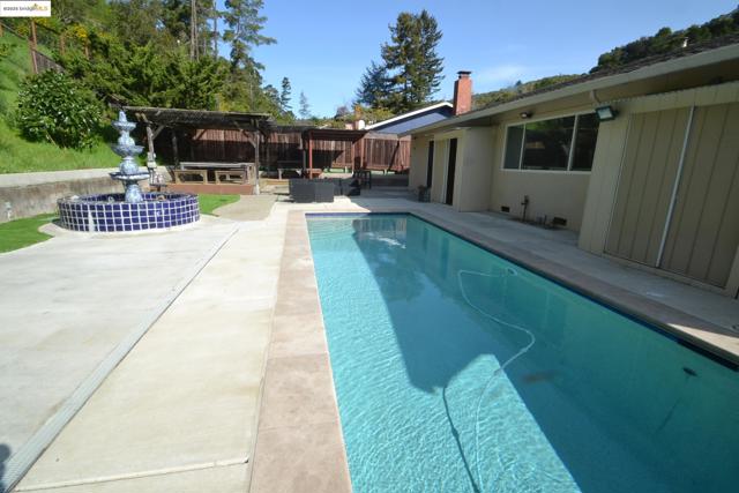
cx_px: 370
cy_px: 246
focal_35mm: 15
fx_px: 308
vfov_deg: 77.4
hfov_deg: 100.4
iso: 400
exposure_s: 1/80
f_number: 22
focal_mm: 10
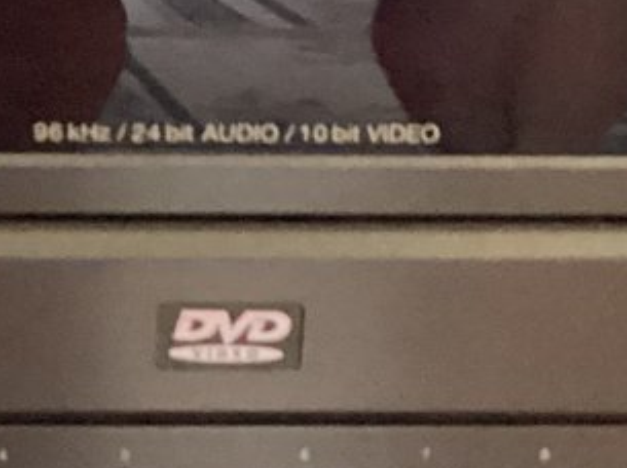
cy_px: 332
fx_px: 2786
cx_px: 17
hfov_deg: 12.7
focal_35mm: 154
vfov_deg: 9.6
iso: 640
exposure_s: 1/24
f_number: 2.4
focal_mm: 3.3
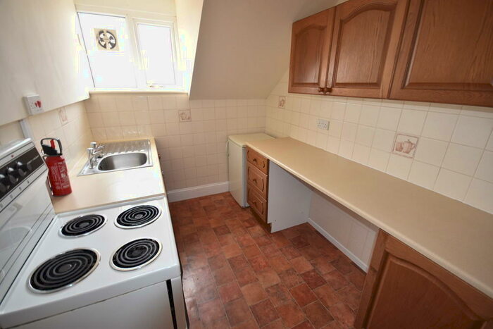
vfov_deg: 77.4
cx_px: 246
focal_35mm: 15
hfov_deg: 100.4
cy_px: 164
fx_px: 205
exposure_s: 1/20
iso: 250
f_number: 4
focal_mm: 10
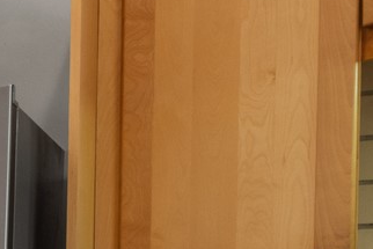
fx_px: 1119
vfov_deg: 12.3
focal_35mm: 108
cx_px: -821
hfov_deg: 10.6
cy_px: 339
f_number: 9
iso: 400
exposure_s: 1/2
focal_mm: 16
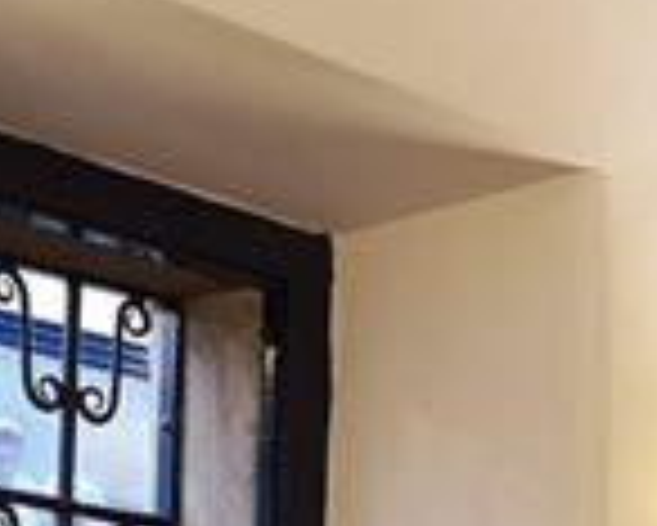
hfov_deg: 12.2
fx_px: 2802
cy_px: 958
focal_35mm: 144
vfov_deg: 10.1
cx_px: 1188
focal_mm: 3.95
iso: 320
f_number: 1.8
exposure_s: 1/25
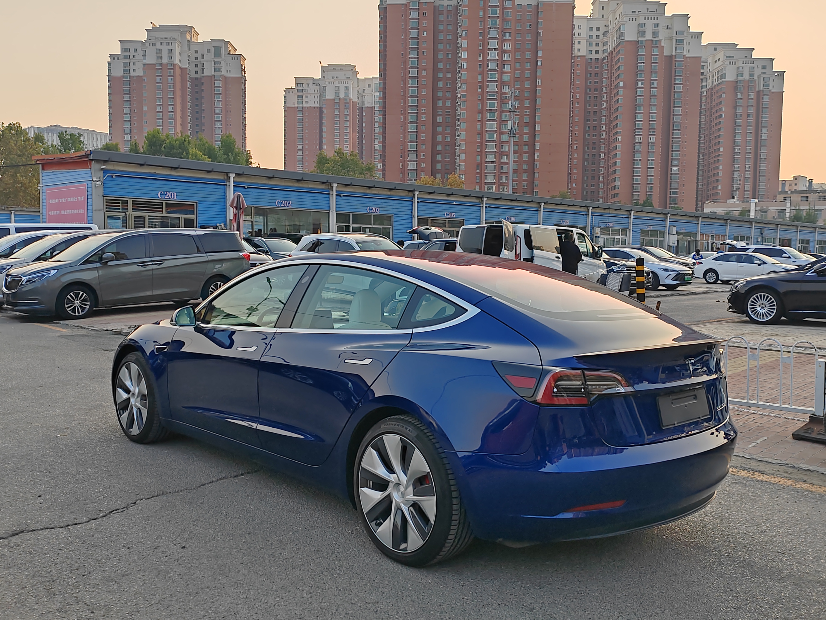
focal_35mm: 33
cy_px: 310
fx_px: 787
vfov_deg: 42.9
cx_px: 413
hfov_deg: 55.4
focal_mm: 6.14
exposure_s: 1/370
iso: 50
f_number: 1.8
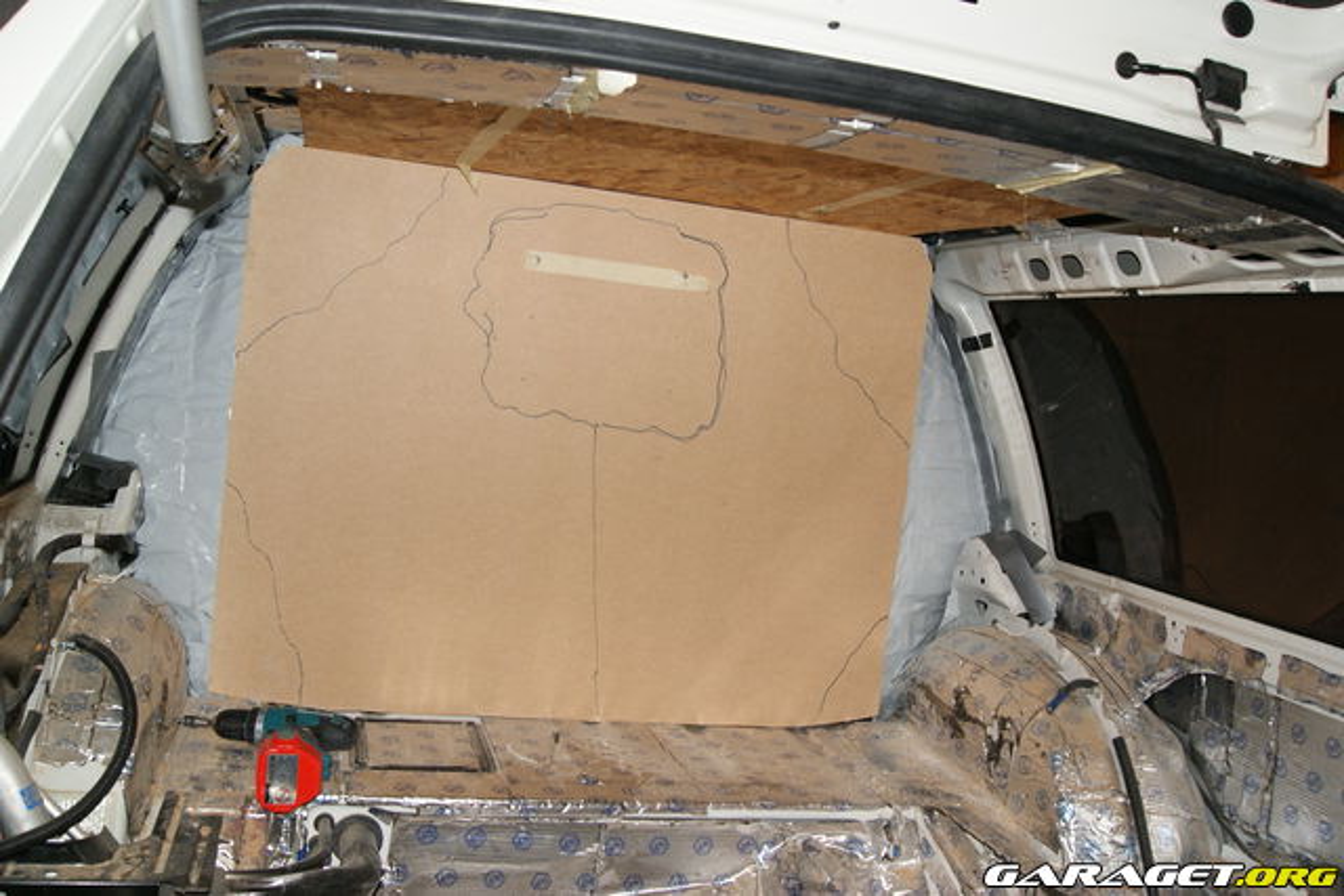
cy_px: 448
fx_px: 1232
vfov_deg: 40.0
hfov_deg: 57.2
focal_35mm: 33
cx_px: 672
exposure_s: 1/60
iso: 400
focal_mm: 22
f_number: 5.6
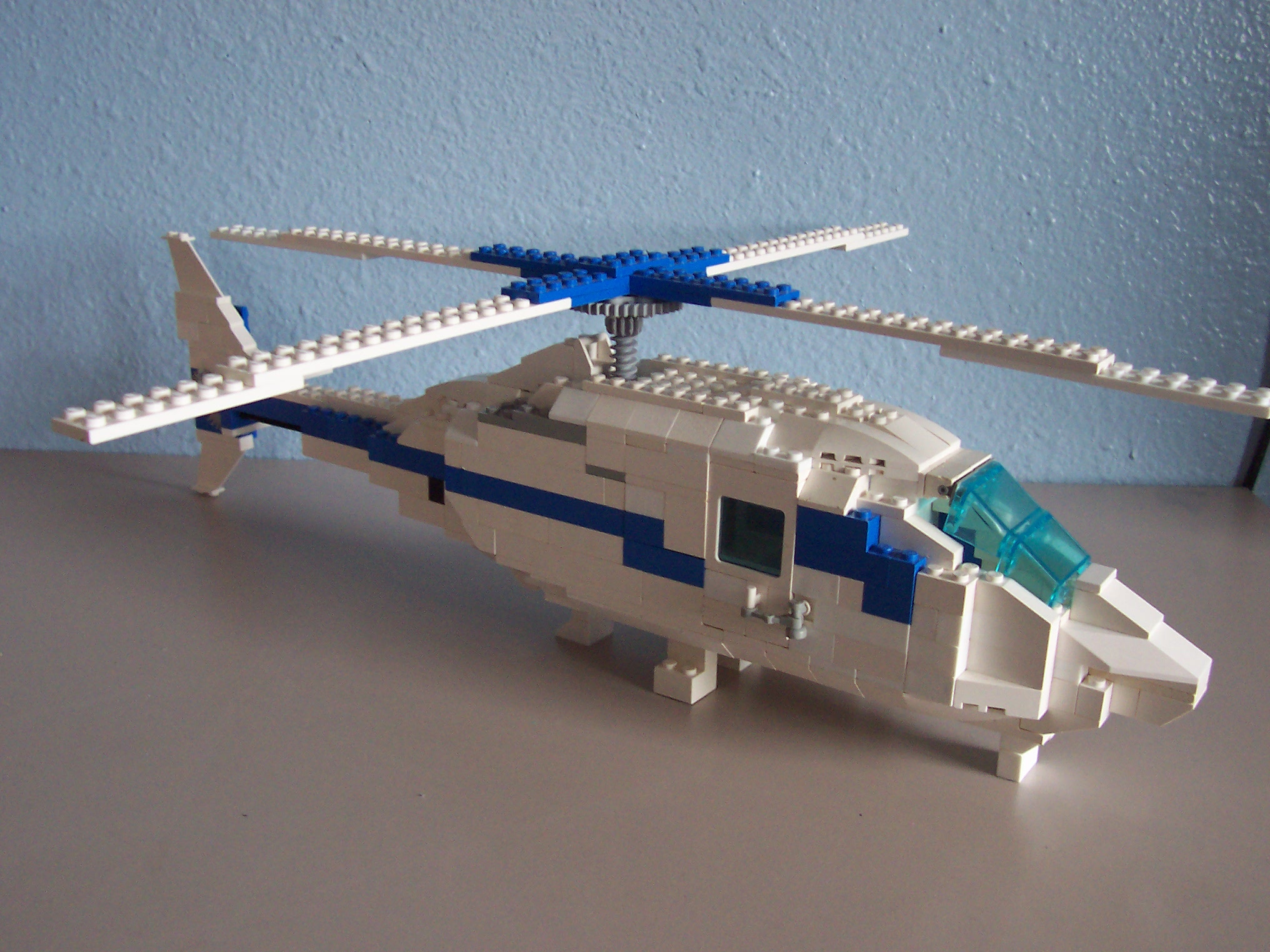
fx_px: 1357
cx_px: 635
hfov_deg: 50.1
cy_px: 476
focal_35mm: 37
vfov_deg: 38.7
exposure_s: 1/20
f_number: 2.8
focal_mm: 5.6
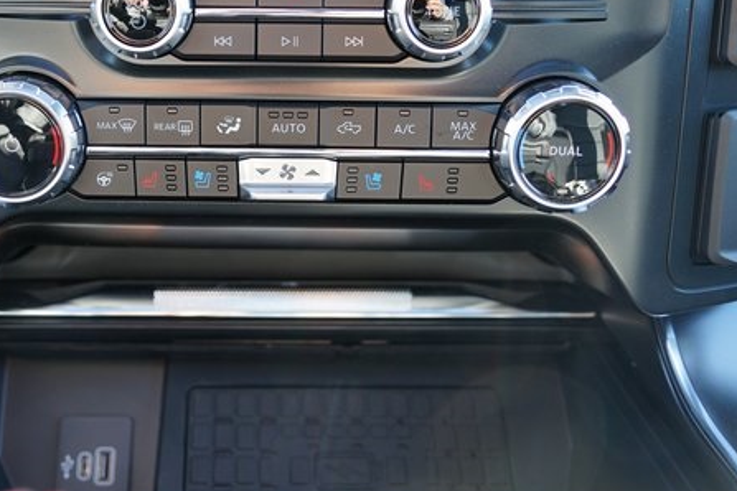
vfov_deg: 30.9
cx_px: 254
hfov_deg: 44.8
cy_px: 149
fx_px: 880
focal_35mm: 43
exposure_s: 1/60
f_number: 4
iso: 320
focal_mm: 30
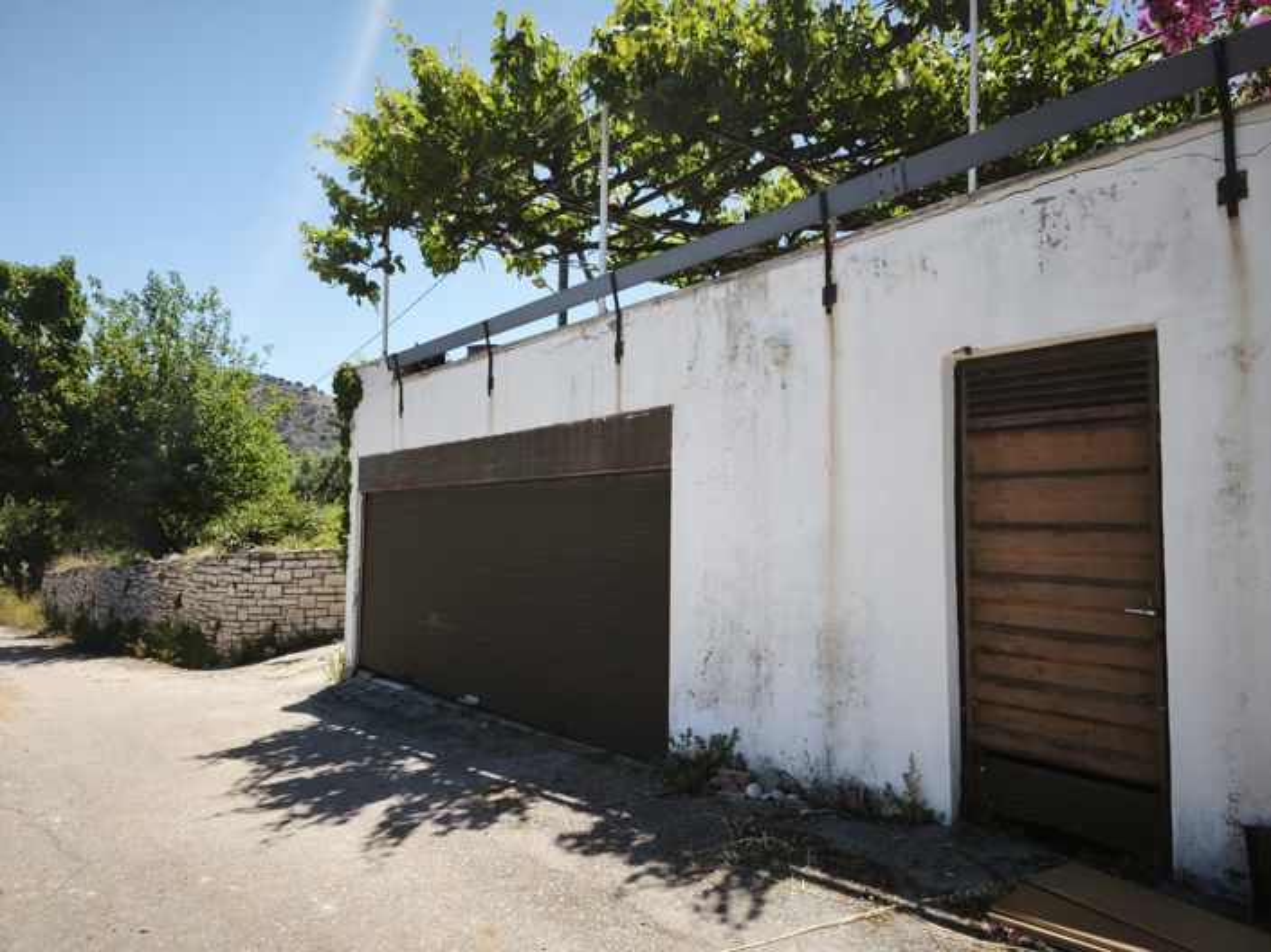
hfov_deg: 74.0
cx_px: 636
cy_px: 476
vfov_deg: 58.8
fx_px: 844
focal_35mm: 23
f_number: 1.7
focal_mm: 5.35
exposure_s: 1/1556
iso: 80
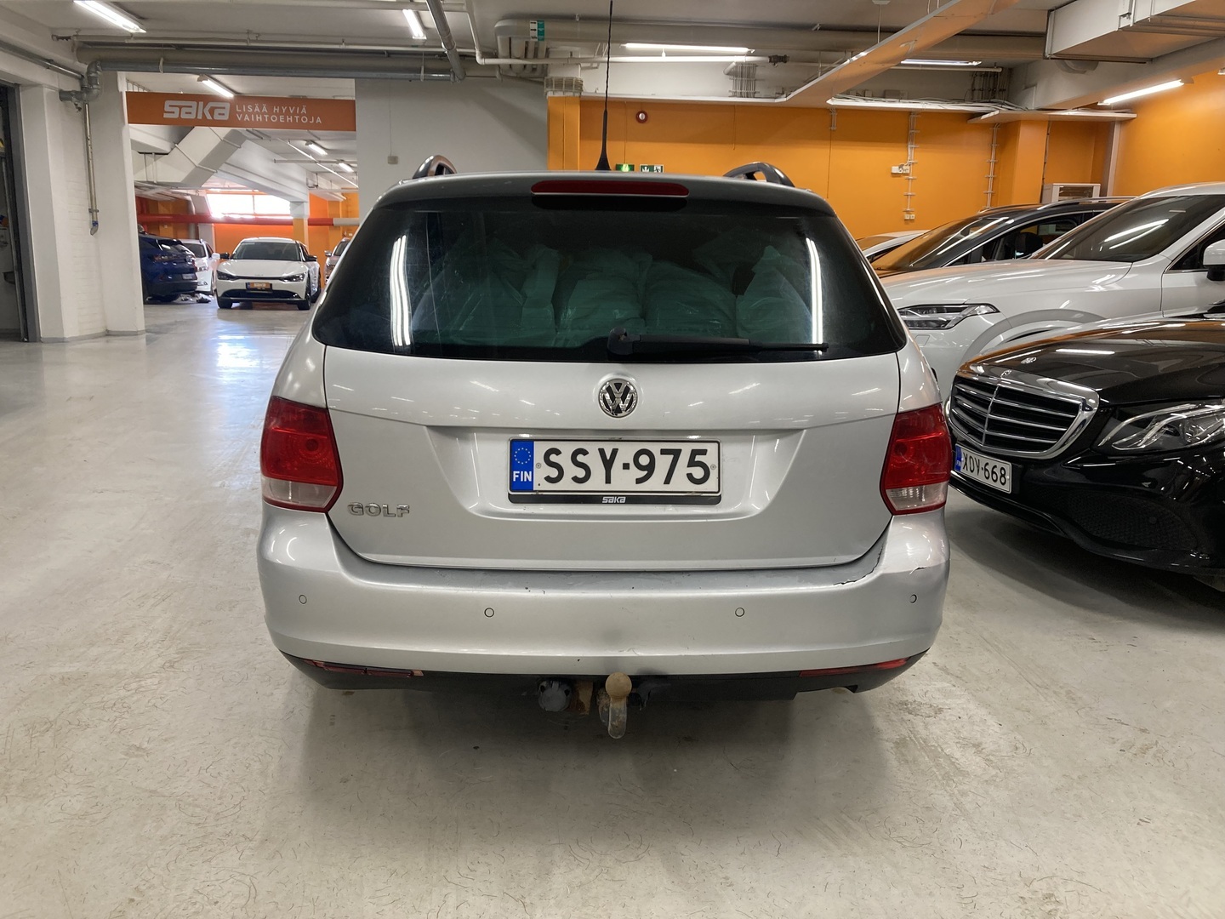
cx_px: 612
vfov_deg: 49.7
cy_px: 460
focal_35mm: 28
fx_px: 991
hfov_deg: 63.4
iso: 80
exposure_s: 1/50
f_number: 1.8
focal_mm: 3.99
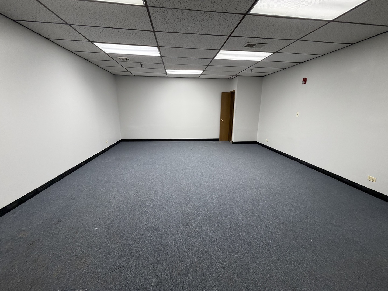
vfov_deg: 85.7
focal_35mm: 14
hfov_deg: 102.1
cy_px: 146
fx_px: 157
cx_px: 194
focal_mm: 2.22
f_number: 2.2
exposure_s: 1/120
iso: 160
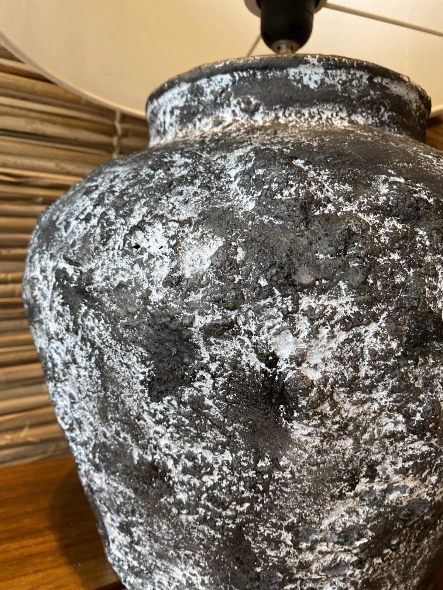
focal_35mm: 26
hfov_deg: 53.1
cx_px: 222
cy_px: 295
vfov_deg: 67.3
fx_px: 444
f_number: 1.8
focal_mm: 4.25
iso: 160
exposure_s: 1/60
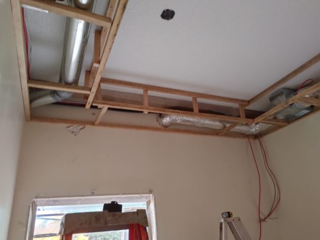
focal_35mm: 26
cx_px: 160
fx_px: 240
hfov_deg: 67.3
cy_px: 120
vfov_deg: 53.1
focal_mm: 4.81
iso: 600
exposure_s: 1/40
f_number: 1.8
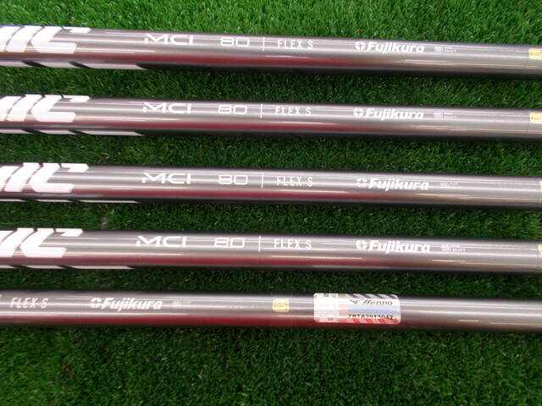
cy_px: 203
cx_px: 271
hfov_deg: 67.3
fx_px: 407
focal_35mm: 26
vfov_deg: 53.1
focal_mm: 4.6
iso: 140
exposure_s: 1/25
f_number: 3.2
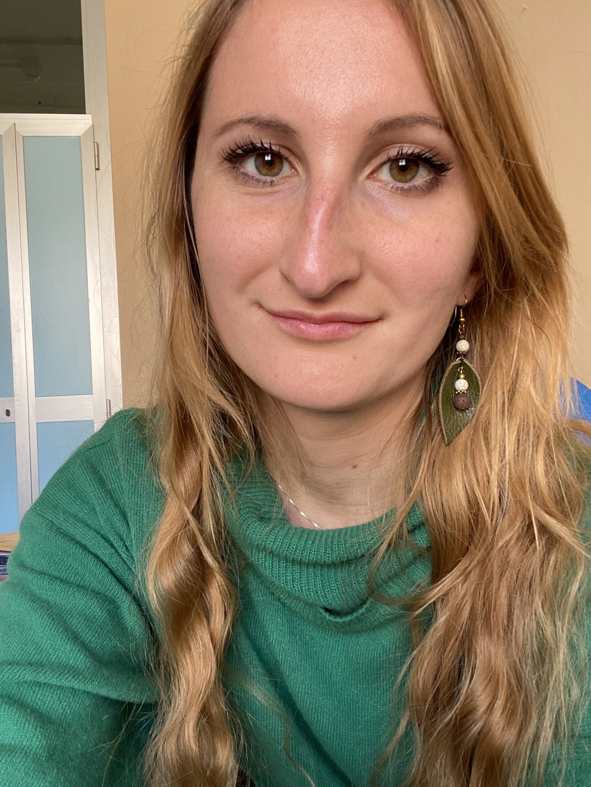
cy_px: 394
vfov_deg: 60.0
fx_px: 683
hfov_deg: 46.8
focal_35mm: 30
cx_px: 296
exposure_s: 1/60
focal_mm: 2.71
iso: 100
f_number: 2.2
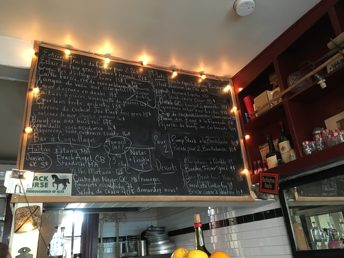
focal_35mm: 29
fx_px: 288
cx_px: 172
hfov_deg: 61.7
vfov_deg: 48.2
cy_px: 129
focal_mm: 4.15
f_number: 2.2
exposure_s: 1/15
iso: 320
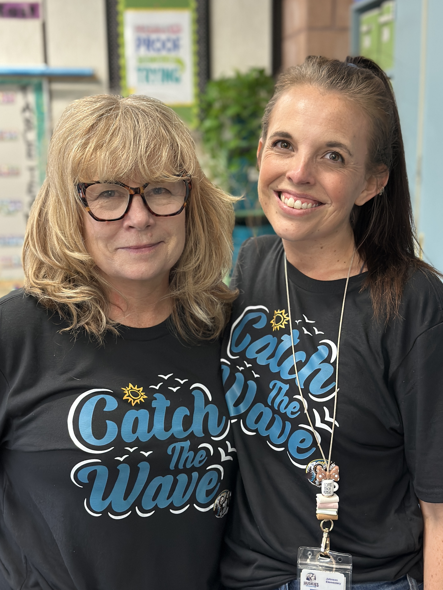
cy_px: 295
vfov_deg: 39.6
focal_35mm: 48
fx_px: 819
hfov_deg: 30.3
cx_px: 222
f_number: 1.78
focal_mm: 6.86
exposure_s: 1/40
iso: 320
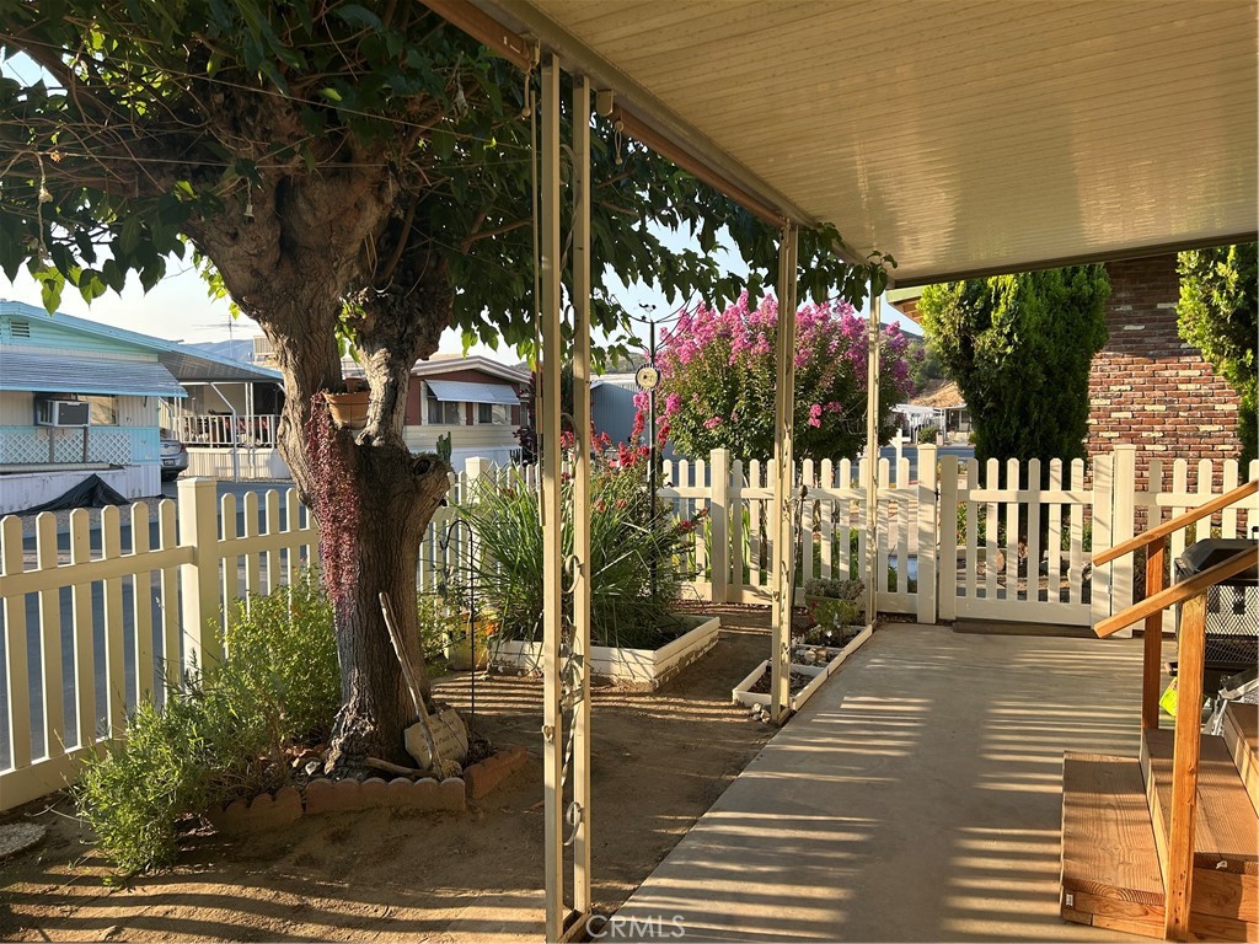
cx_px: 630
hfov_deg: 67.3
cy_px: 472
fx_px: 946
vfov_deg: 53.1
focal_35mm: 26
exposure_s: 1/791
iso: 50
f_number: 1.5
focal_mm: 5.7
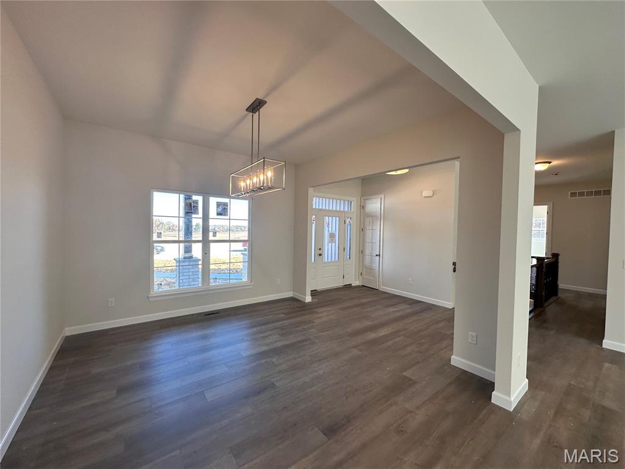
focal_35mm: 14
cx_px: 312
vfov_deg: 85.7
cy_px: 234
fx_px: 253
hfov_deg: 102.1
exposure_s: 1/120
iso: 64
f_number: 2.2
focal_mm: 2.22
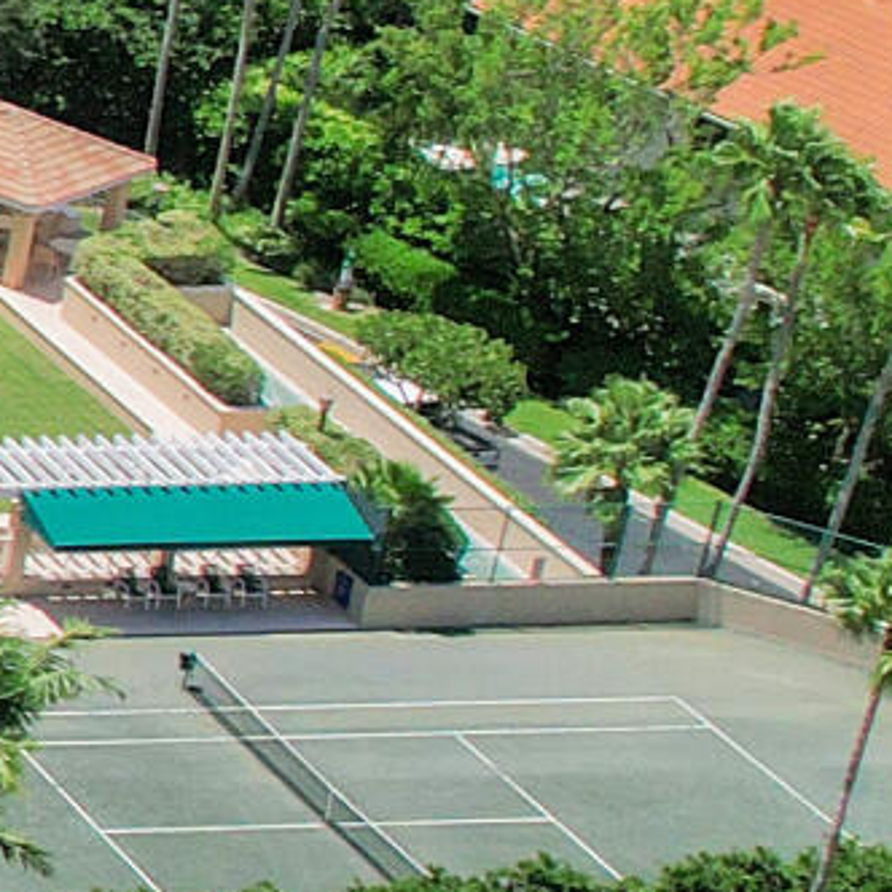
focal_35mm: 169
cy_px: -35
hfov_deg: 7.8
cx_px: -2415
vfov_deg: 10.2
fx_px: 4927
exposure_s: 1/3000
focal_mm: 8.38
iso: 150
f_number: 2.8
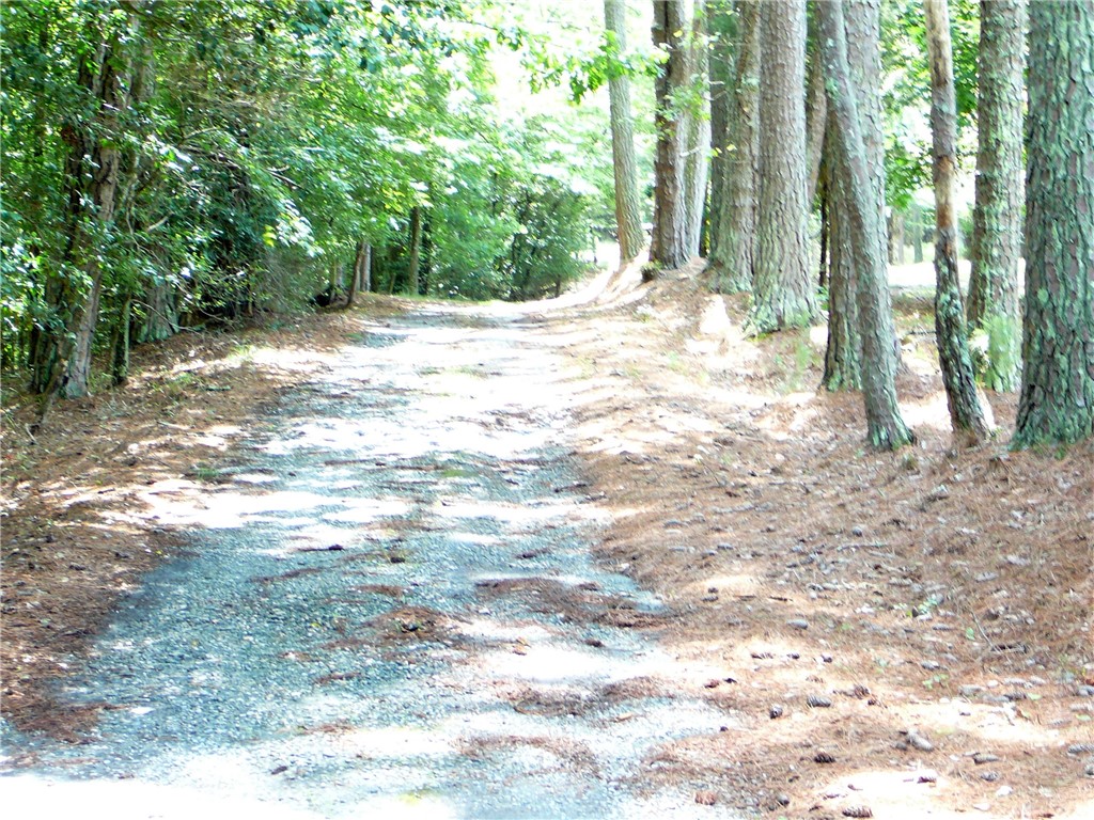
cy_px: 410
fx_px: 2244
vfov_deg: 20.7
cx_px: 547
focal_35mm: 71
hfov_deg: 27.4
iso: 100
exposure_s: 1/15
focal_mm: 10.5
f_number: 3.7
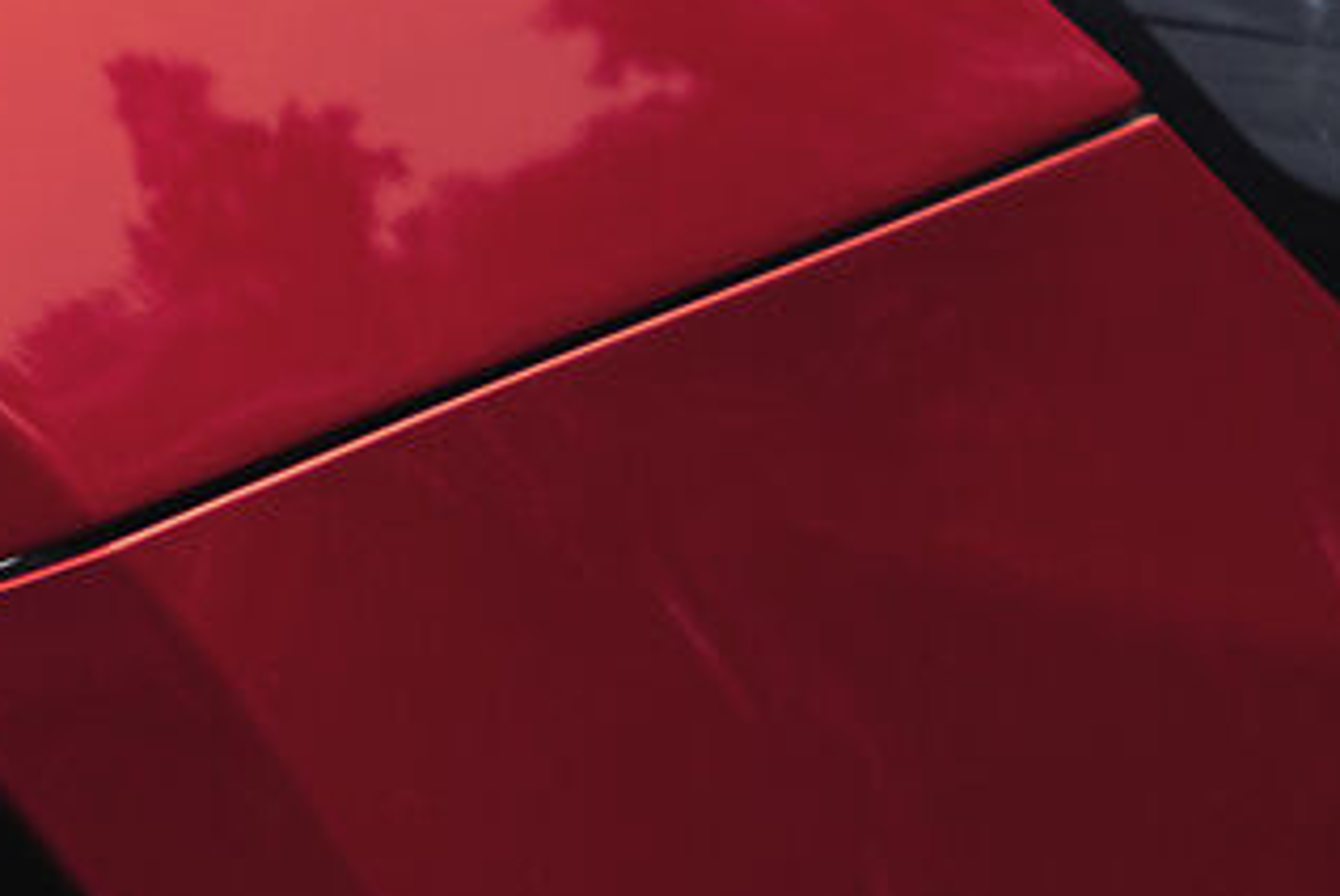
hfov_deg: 3.2
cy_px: 2014
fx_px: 23694
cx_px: -1818
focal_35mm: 636
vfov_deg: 2.2
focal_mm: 56
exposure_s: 1/1000
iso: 100
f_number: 1.4
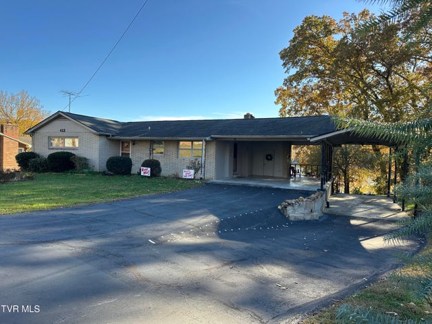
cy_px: 162
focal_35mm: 24
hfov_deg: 71.6
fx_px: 300
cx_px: 216
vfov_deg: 56.8
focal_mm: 6.86
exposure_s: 1/935
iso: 80
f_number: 1.78
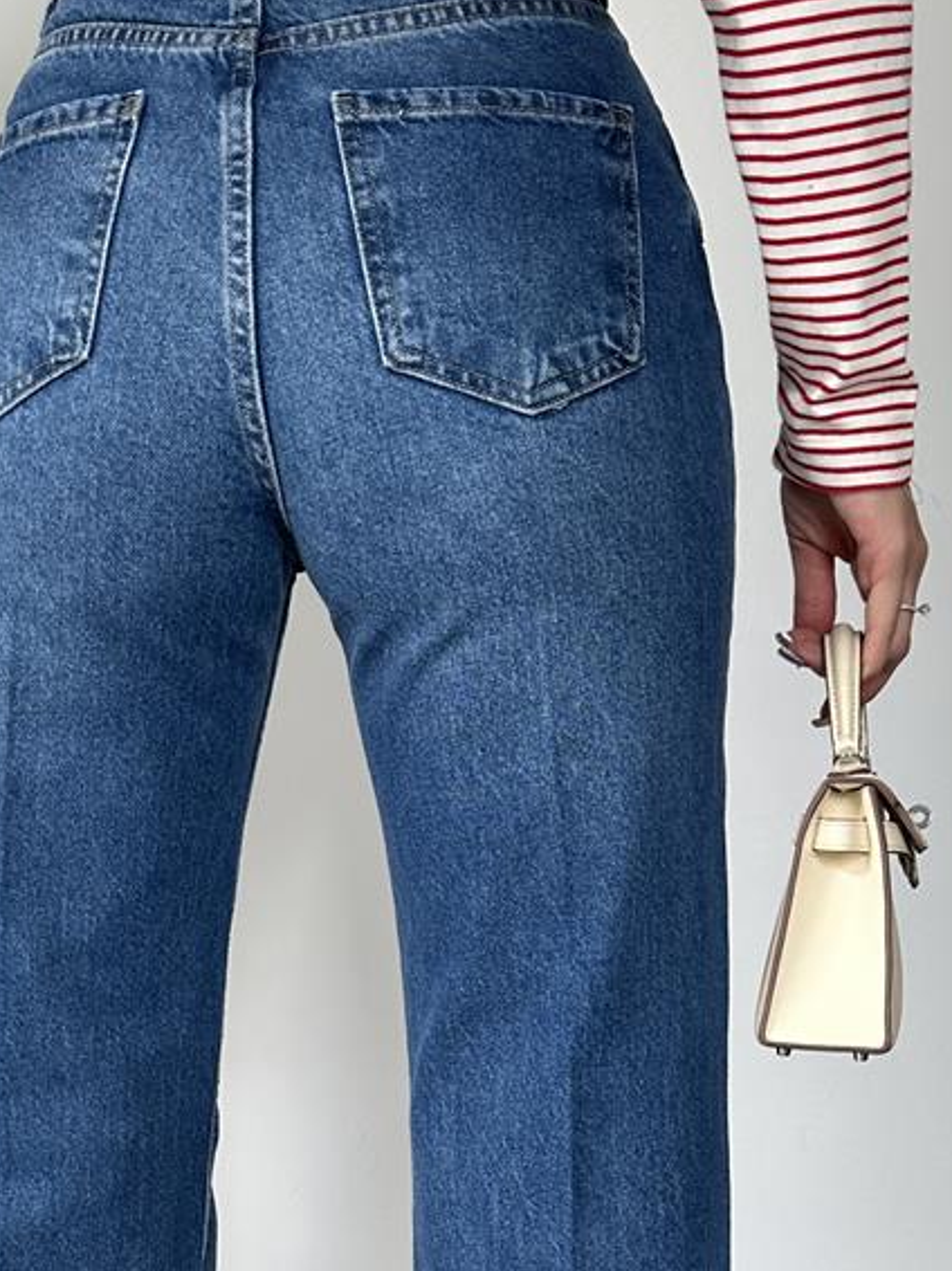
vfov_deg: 32.3
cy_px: 1260
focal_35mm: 55
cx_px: 281
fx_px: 2018
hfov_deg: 26.3
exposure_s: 1/121
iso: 80
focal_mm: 6.86
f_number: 1.78
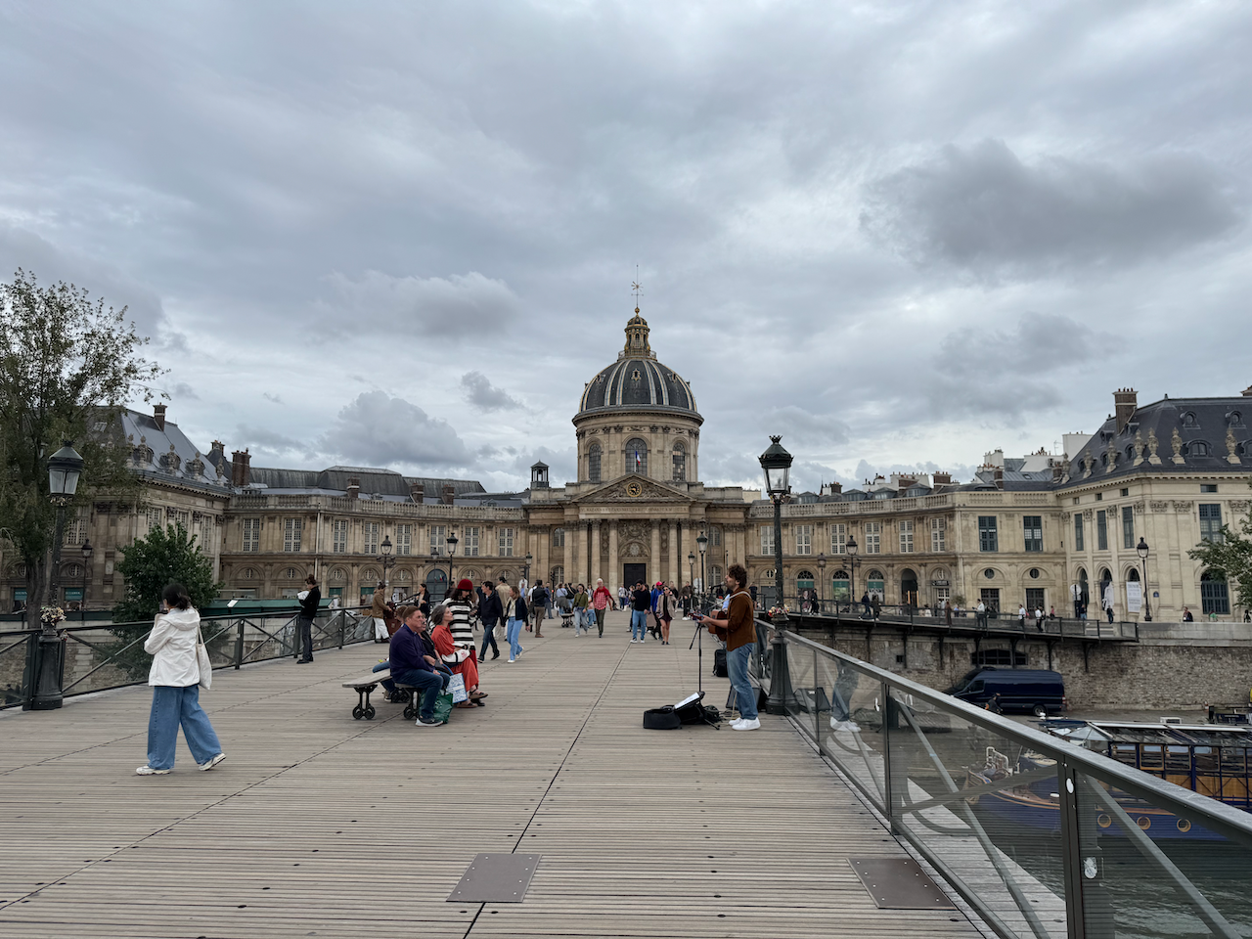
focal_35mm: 24
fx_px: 868
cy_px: 470
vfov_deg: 56.8
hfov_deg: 71.6
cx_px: 626
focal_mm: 6.76
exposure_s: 1/3247
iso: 80
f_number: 1.78
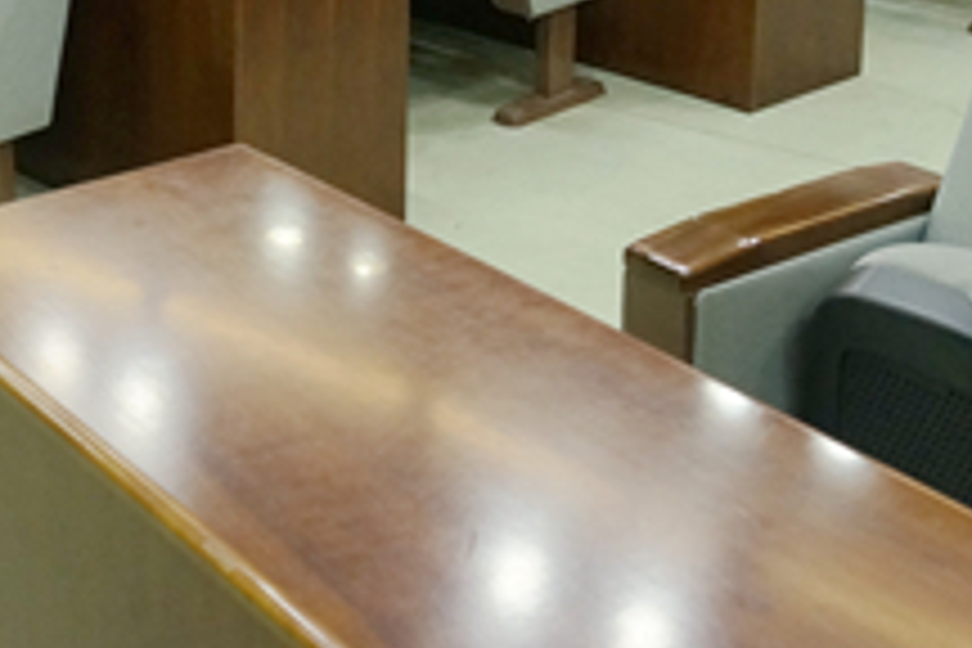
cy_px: -281
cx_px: 104
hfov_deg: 27.5
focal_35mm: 71
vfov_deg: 17.5
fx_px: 1917
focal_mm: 16
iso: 800
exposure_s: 1/60
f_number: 4
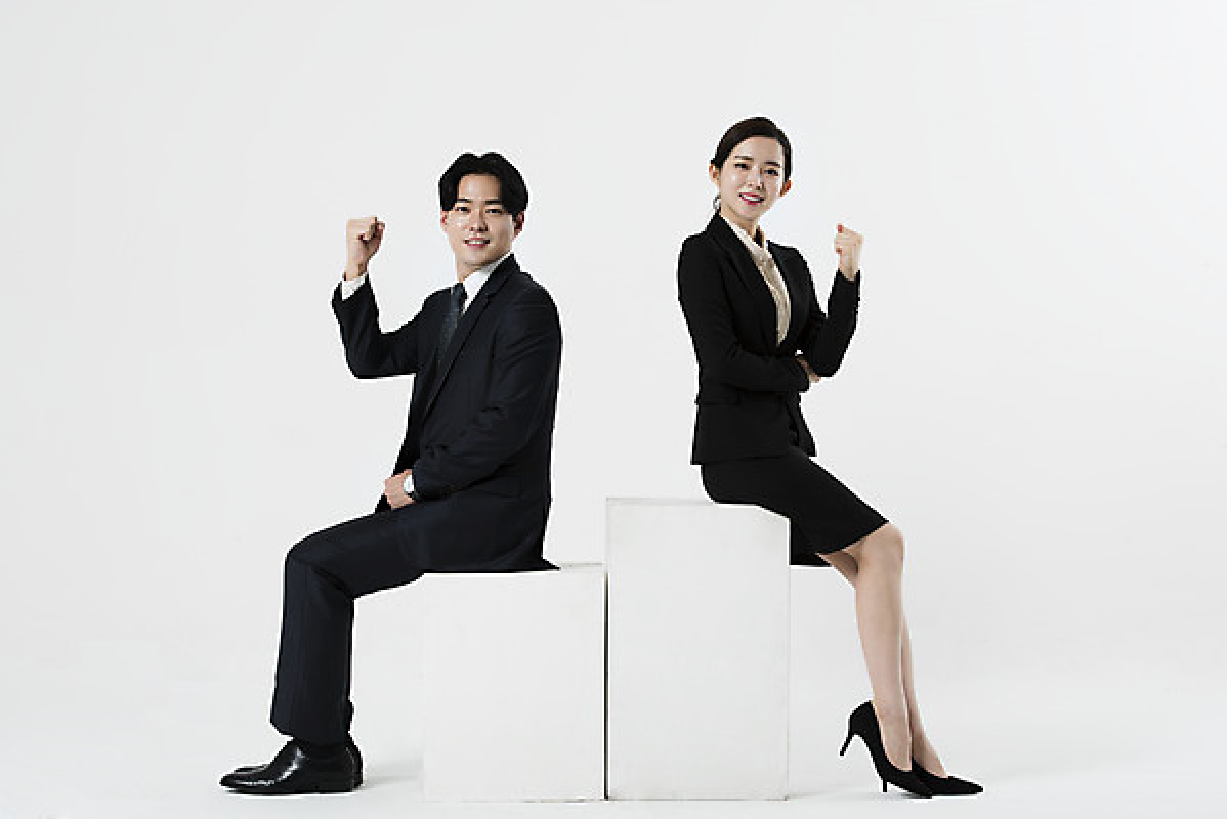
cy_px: 410
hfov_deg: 27.0
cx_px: 614
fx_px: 2557
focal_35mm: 75
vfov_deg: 18.2
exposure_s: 1/125
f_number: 8
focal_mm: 75
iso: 64
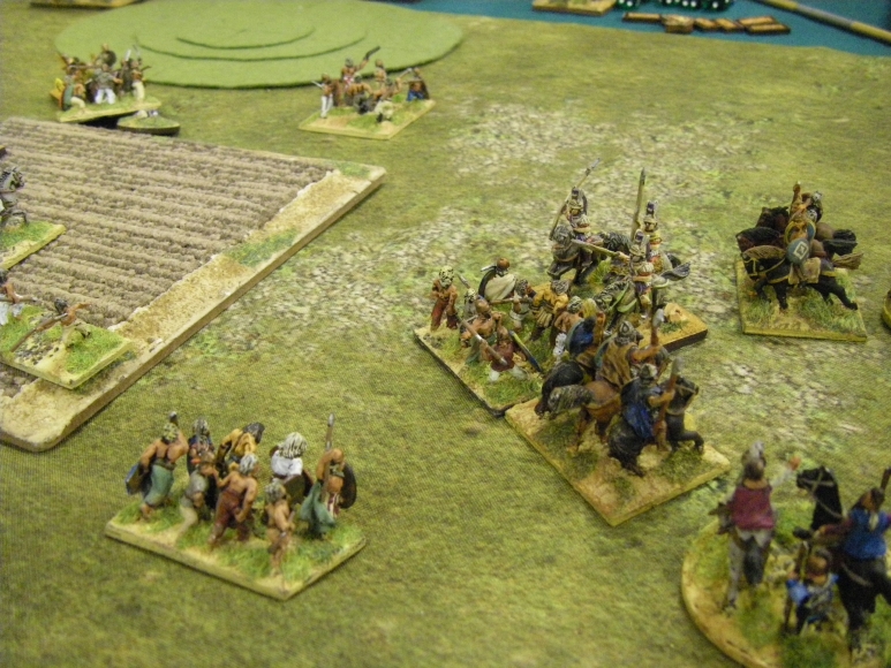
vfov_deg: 37.7
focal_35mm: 38
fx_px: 978
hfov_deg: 49.0
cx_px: 446
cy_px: 334
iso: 800
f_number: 3.5
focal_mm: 6.3
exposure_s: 1/30
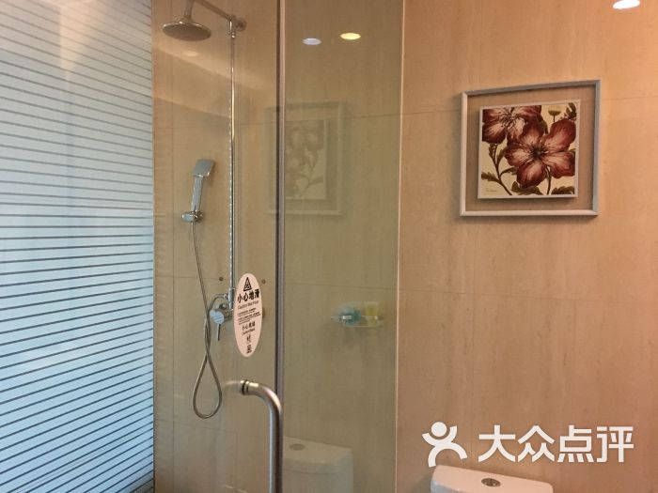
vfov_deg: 48.2
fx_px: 551
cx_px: 329
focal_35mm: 29
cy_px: 246
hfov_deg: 61.7
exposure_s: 1/17
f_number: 2.2
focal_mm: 4.15
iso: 320
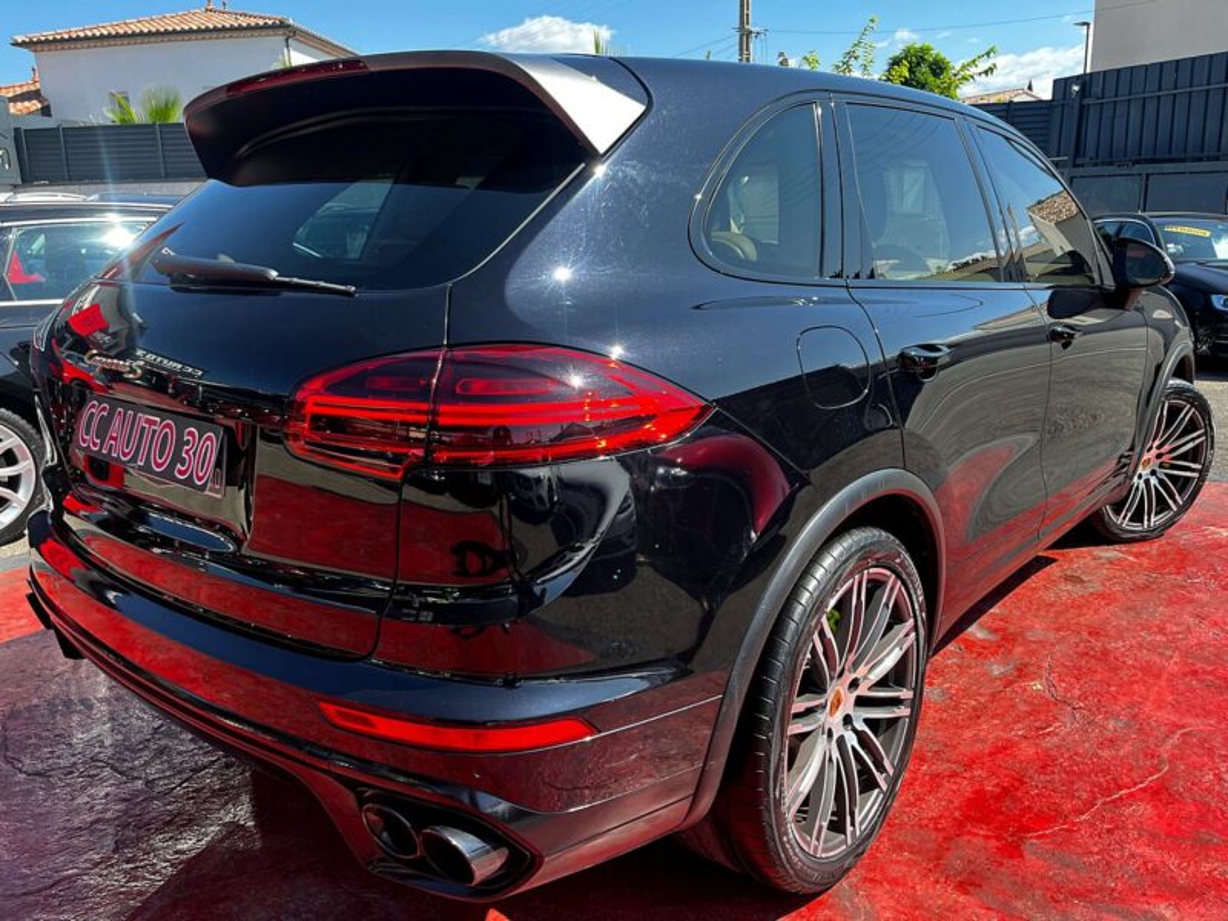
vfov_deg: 53.1
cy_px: 460
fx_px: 922
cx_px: 614
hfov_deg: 67.3
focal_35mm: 26
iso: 50
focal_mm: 5.1
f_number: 1.6
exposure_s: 1/756
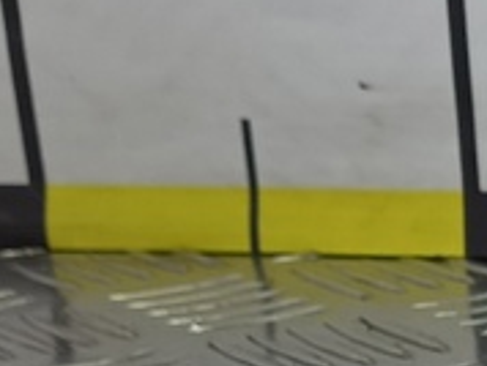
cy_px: 882
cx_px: 886
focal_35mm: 132
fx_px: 1860
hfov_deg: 13.4
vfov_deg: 9.9
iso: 94
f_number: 1.6
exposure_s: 1/100
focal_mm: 4.11
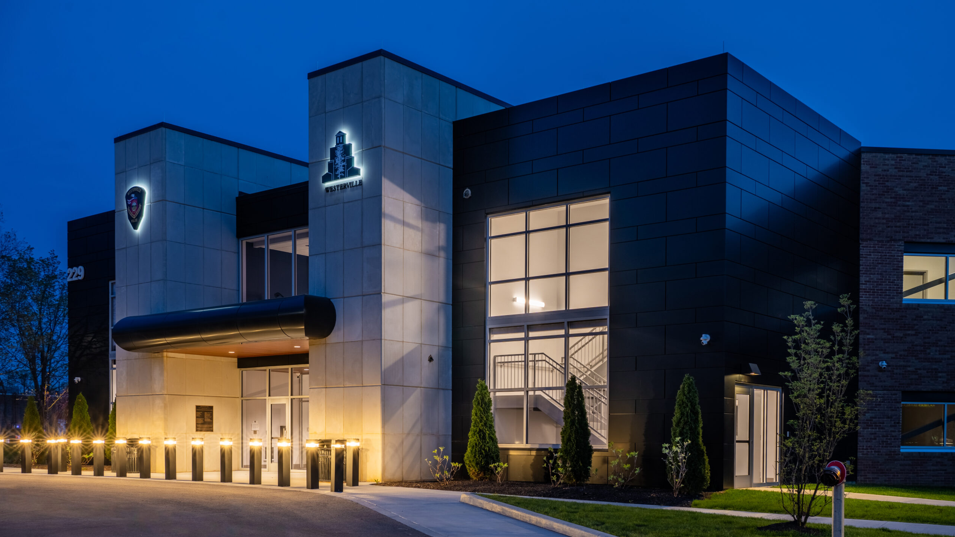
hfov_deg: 54.0
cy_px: 303
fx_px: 937
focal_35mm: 37
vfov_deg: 32.0
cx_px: 481
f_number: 9
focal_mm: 35
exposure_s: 1/13
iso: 320
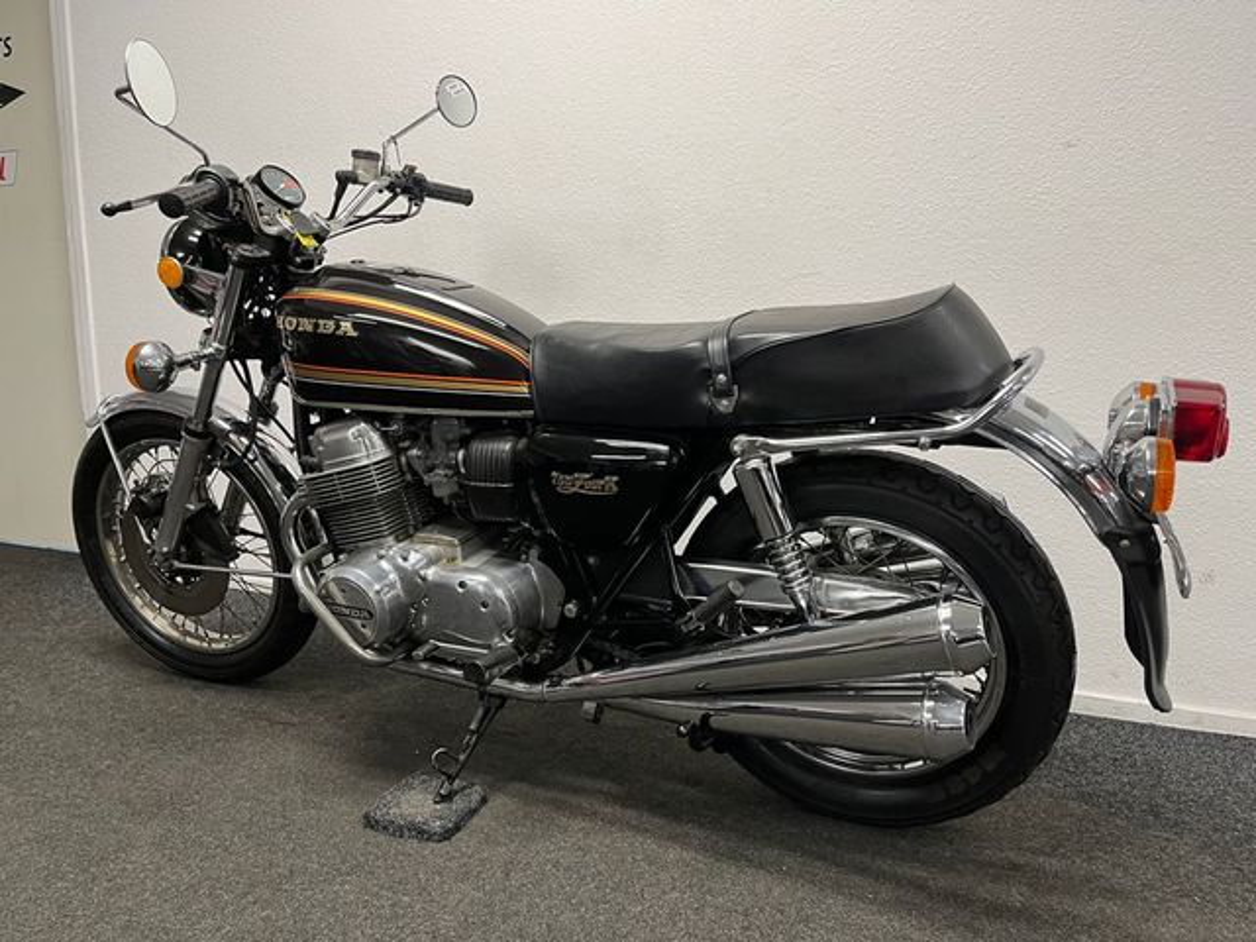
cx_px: 628
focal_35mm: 26
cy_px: 471
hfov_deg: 67.3
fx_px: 943
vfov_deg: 53.1
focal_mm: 5.1
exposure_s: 1/50
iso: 100
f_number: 1.6
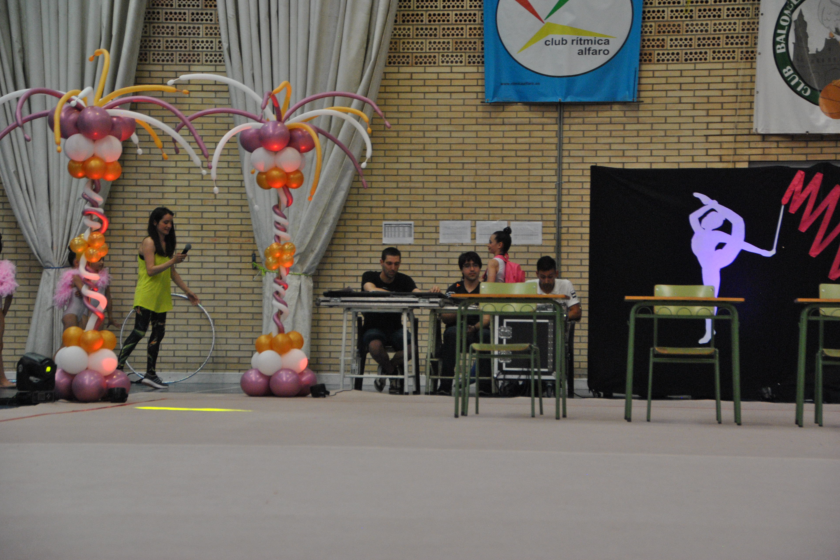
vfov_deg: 14.5
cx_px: 419
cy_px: 277
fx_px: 2193
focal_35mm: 94
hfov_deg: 21.7
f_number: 5
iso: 800
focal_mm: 62
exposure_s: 1/200
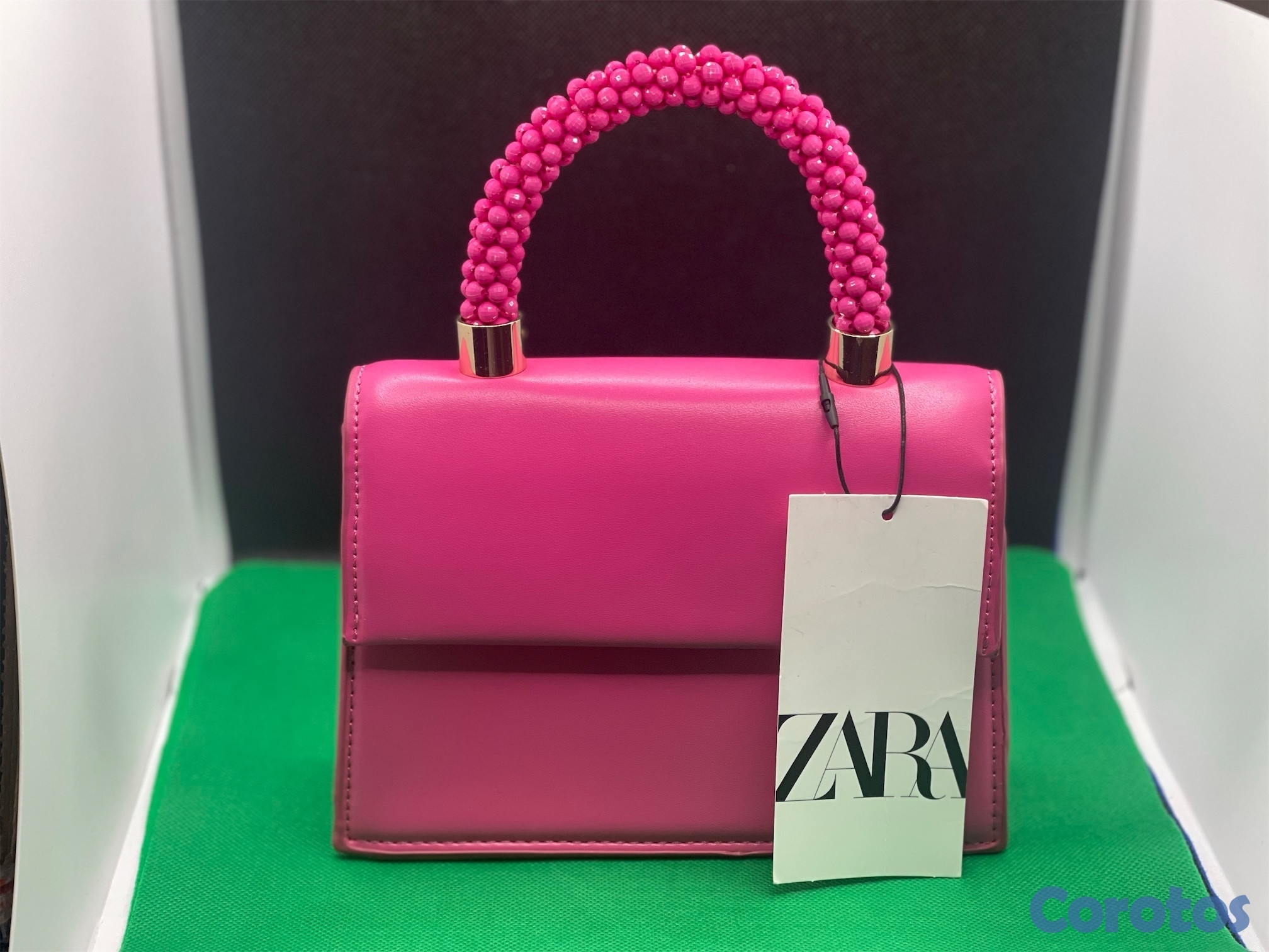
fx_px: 2346
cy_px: 476
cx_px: 634
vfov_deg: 22.9
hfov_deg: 30.3
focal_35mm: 64
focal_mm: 7.5
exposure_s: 1/121
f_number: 2.2
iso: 125
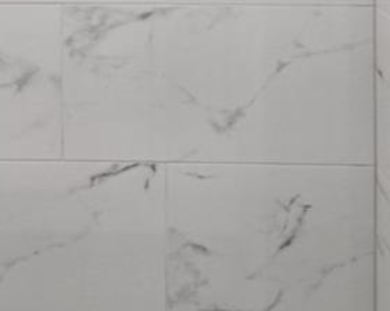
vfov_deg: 17.5
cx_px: 77
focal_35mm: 81
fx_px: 934
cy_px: -118
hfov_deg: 23.2
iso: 100
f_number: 7.1
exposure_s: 1/13
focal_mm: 10
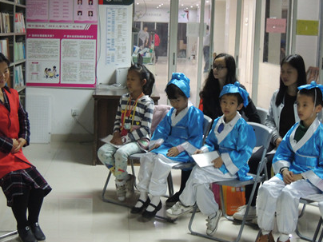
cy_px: 110
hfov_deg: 28.5
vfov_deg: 21.6
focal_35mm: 68
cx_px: 148
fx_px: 635
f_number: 4
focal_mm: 9.9
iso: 800
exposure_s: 1/15
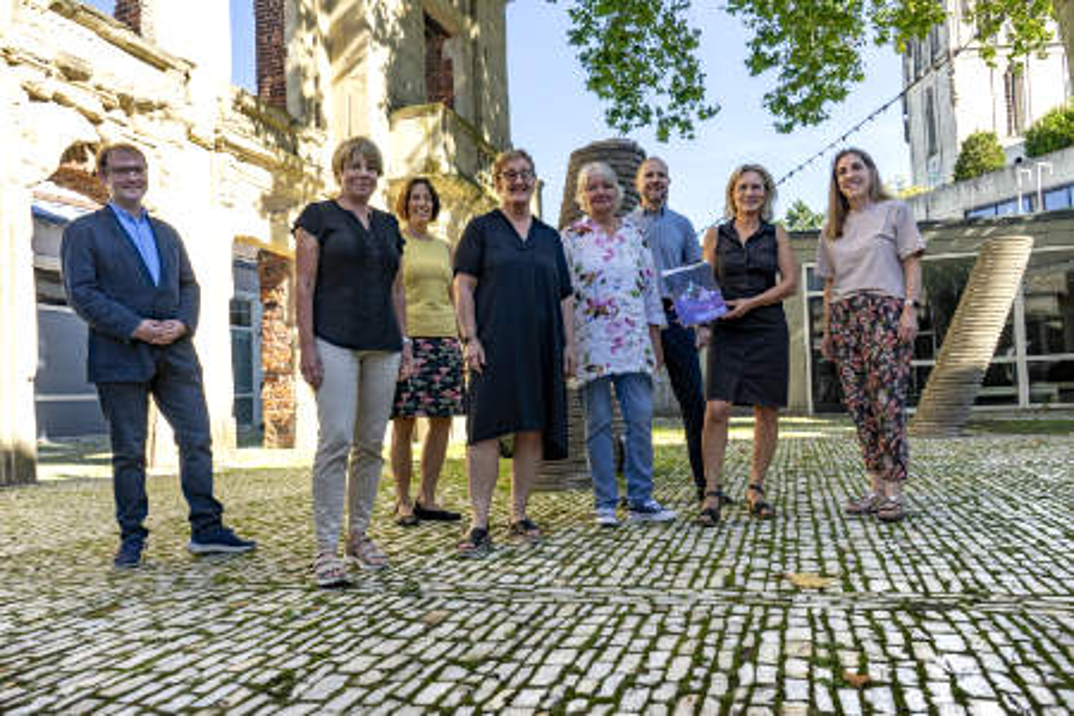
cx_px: 537
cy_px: 358
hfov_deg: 65.5
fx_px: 835
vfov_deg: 46.4
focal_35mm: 28
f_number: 8
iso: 100
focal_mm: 28
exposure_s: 1/125
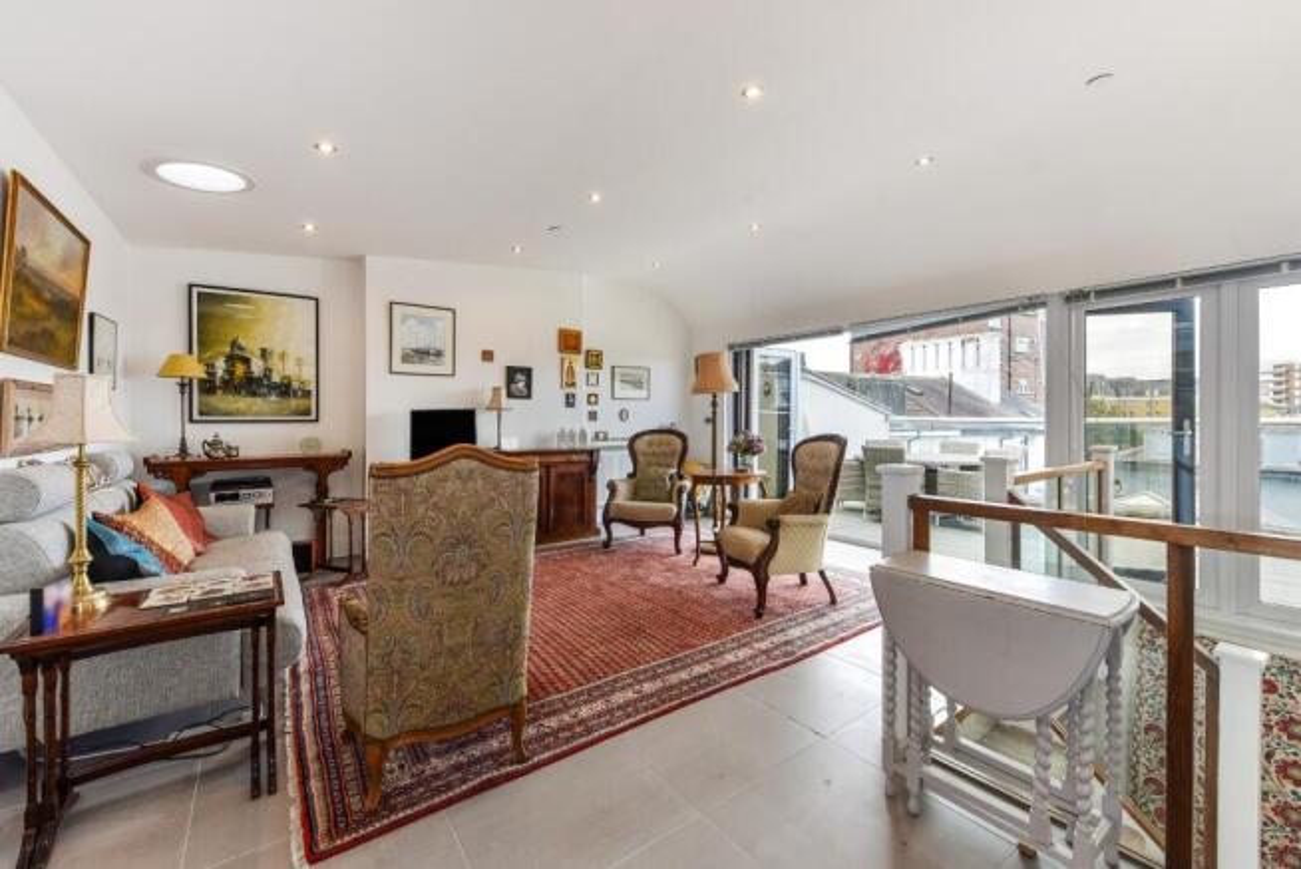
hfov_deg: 104.2
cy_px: 434
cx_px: 650
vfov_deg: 81.3
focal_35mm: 14
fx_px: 506
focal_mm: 14
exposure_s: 1/30
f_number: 10
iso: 400
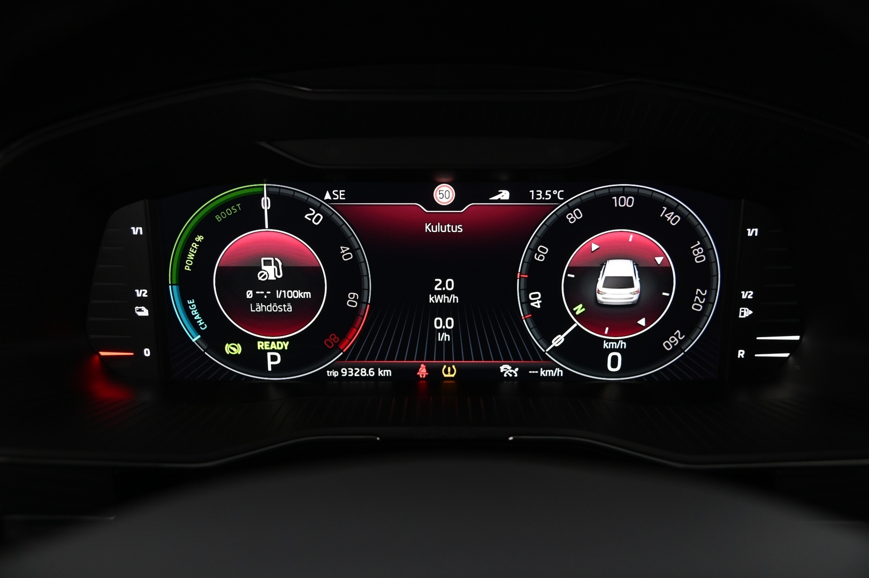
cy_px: 289
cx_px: 434
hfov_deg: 50.7
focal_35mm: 38
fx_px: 917
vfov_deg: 35.0
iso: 2000
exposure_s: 1/25
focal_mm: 38
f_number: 4
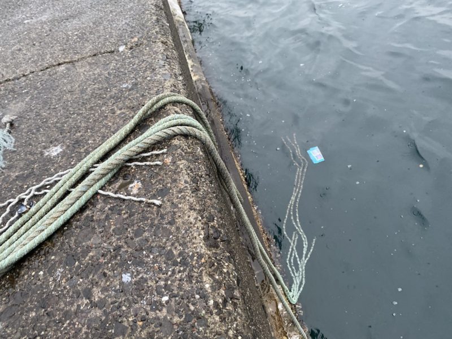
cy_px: 170
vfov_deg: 53.1
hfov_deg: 67.3
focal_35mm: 26
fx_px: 339
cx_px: 226
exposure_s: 1/60
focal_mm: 4.25
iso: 320
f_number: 1.8
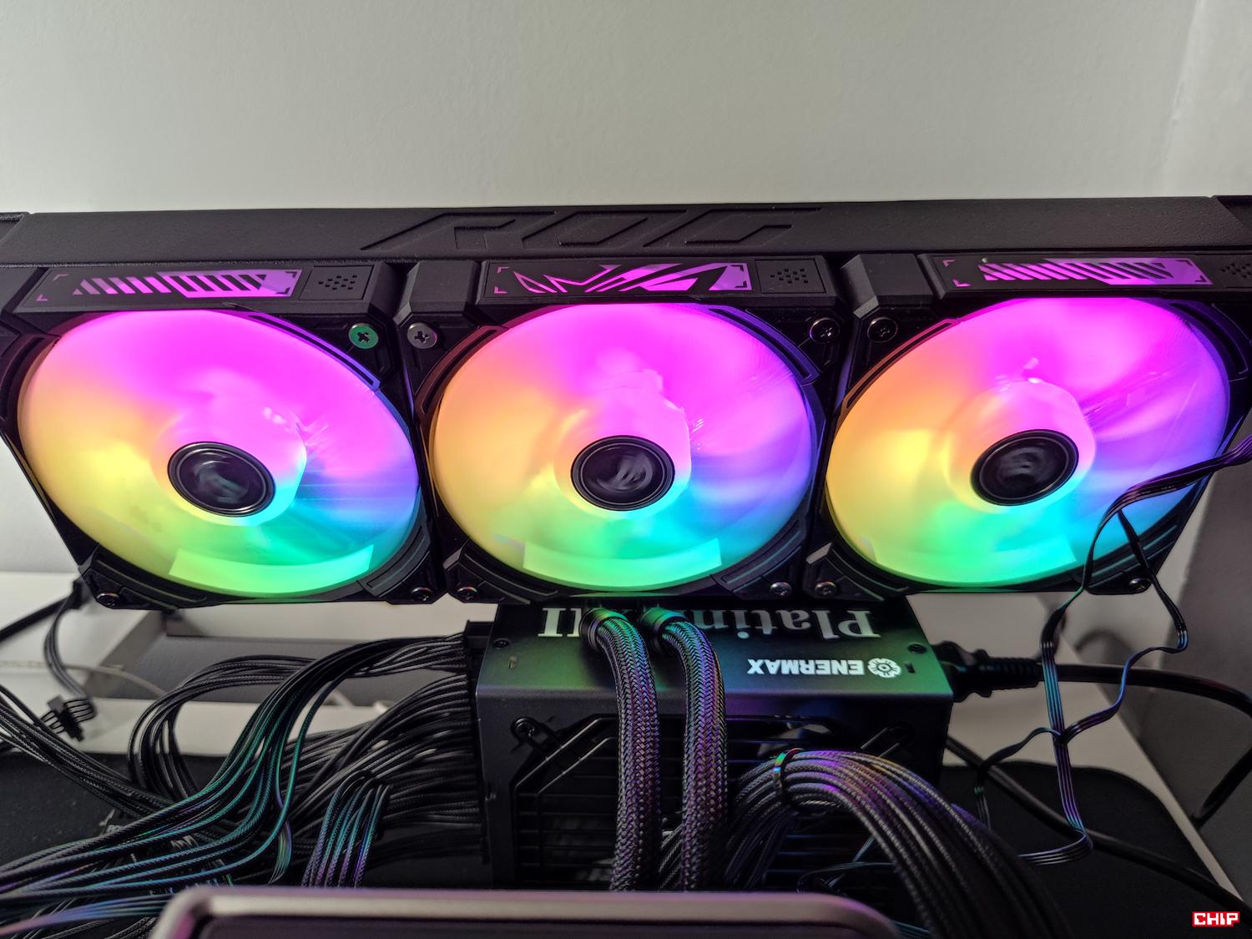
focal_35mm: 24
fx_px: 868
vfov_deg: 56.8
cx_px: 626
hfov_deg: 71.6
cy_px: 470
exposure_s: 1/31
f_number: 1.85
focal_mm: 6.78
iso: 400
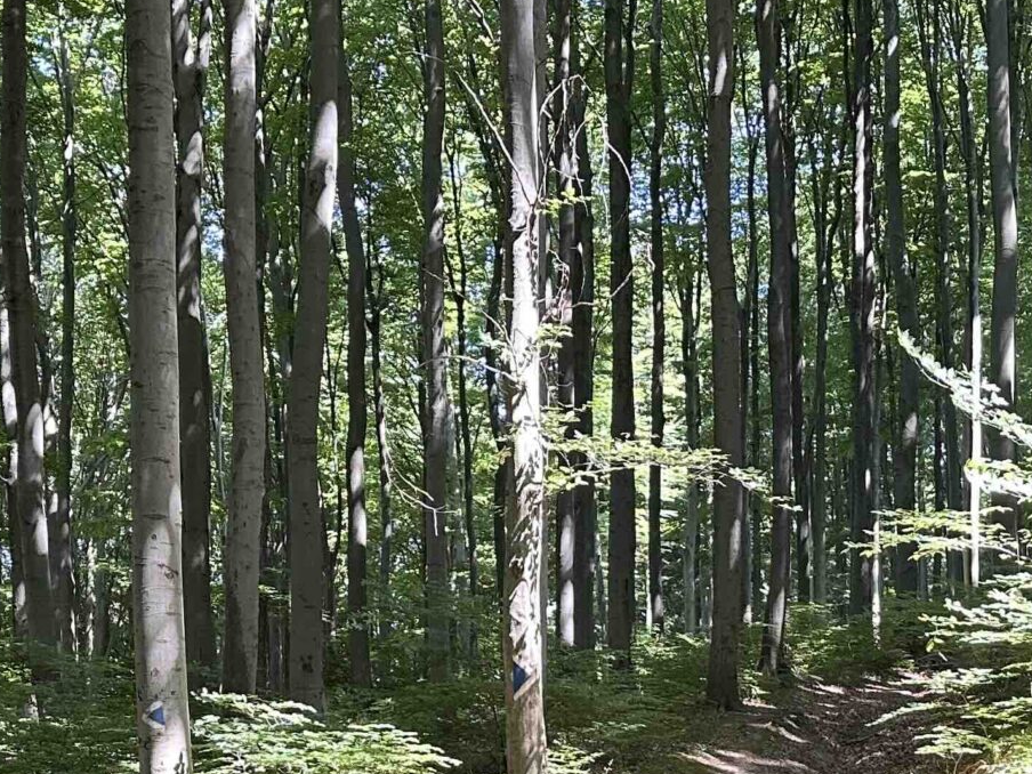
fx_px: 2027
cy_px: 897
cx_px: 640
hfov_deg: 28.5
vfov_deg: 20.4
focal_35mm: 68
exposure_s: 1/121
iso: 160
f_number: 1.78
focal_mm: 6.86
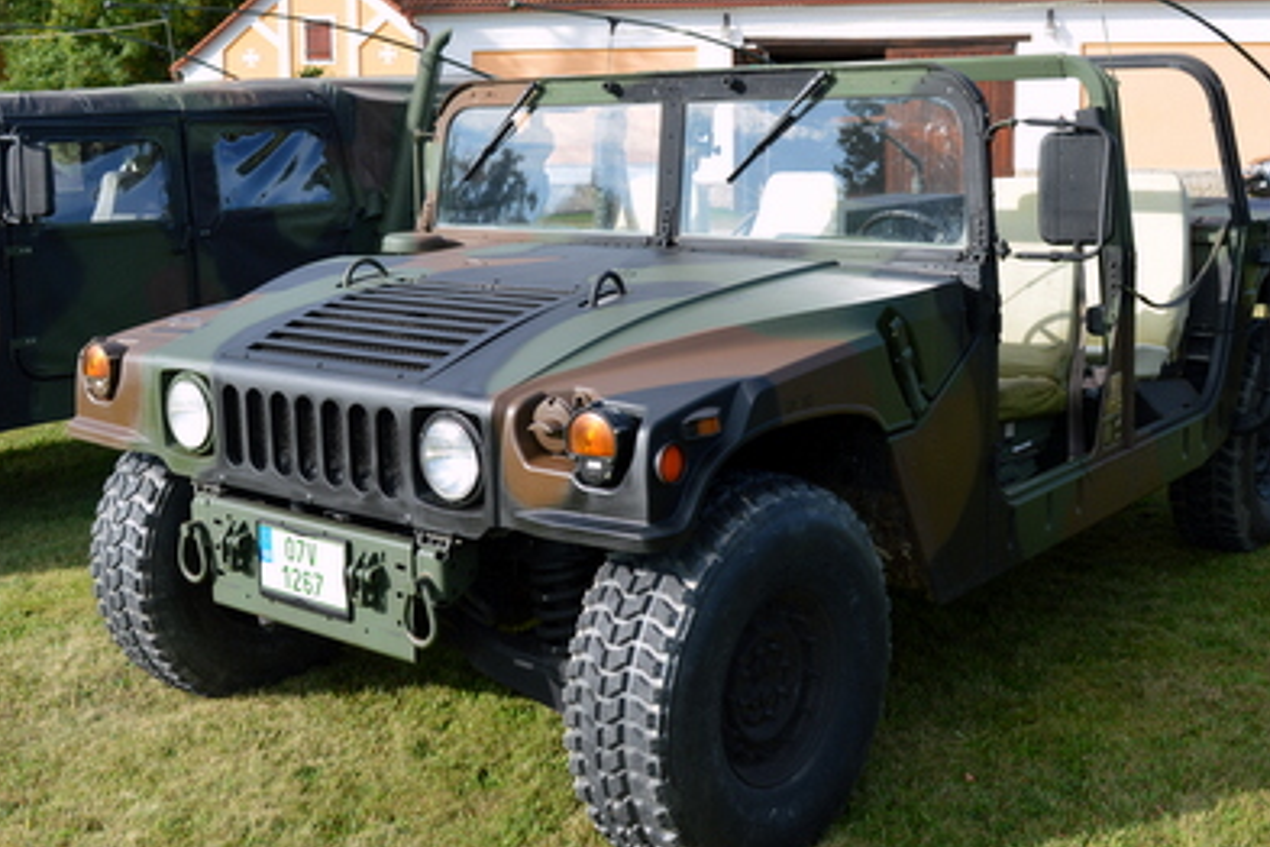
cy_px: 380
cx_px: 692
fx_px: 1470
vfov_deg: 32.1
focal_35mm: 42
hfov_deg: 46.7
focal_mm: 21
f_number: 7.1
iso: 100
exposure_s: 1/200
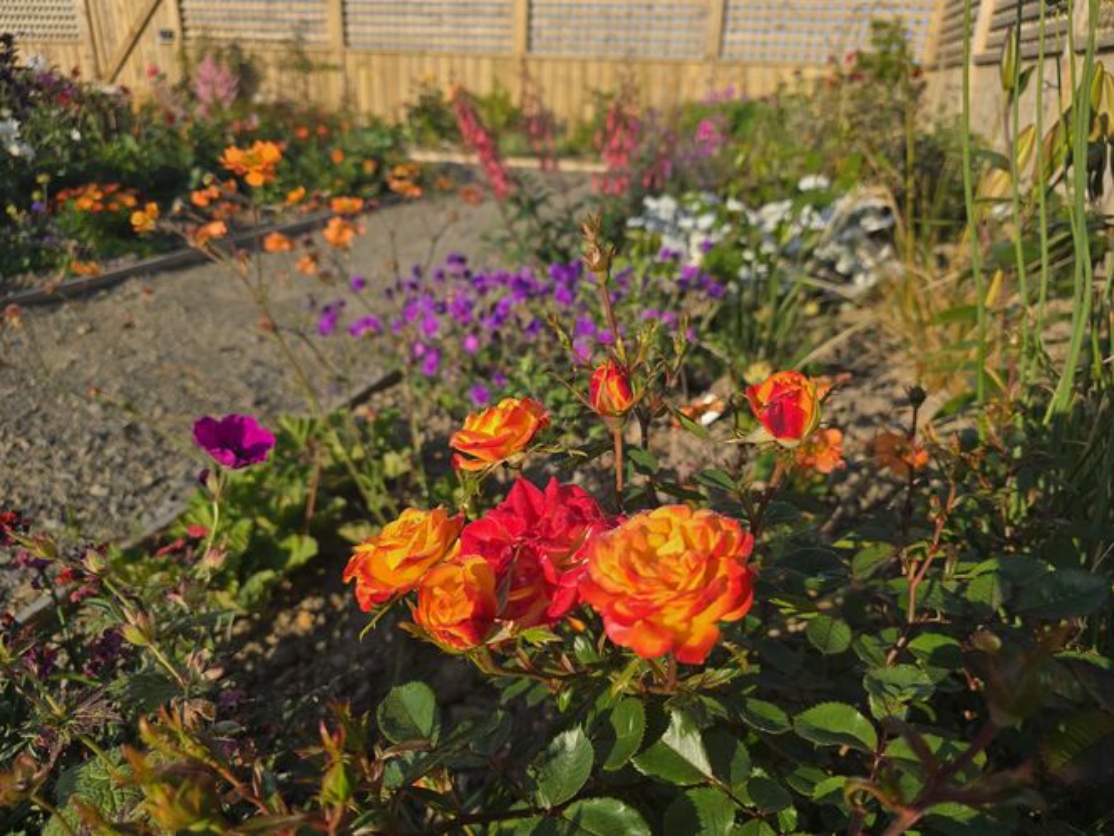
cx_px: 557
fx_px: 740
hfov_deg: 73.9
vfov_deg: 58.9
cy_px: 418
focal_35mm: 23
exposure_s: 1/626
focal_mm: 6.3
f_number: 1.7
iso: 12
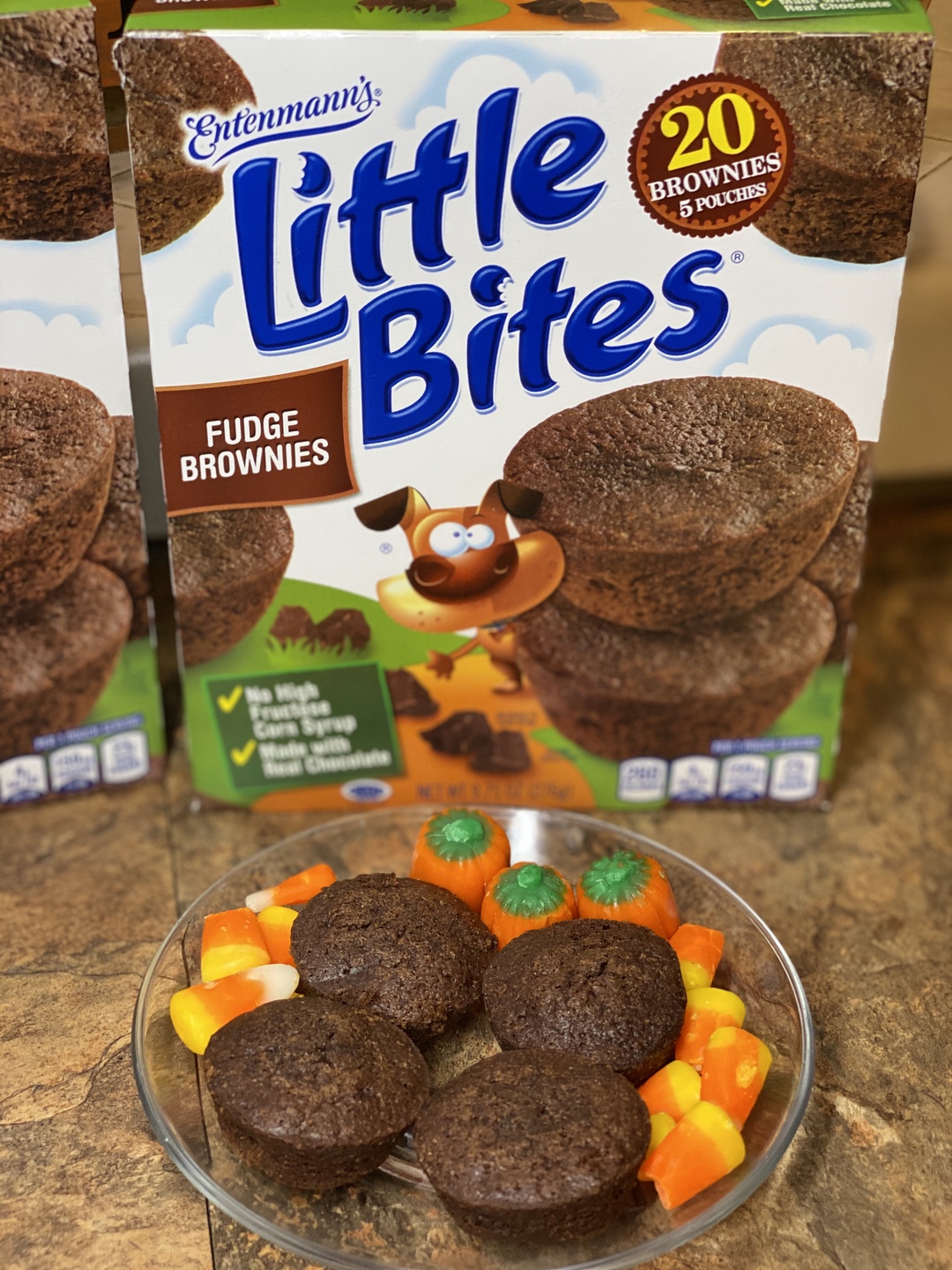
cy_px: 635
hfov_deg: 28.0
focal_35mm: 52
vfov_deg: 36.8
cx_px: 476
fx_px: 1907
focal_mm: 6
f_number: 2
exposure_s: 1/120
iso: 100
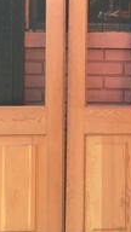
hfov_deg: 10.9
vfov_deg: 19.5
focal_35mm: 109
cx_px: 162
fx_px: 673
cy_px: 53
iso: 32
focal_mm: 4.15
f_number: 2.2
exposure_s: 1/151
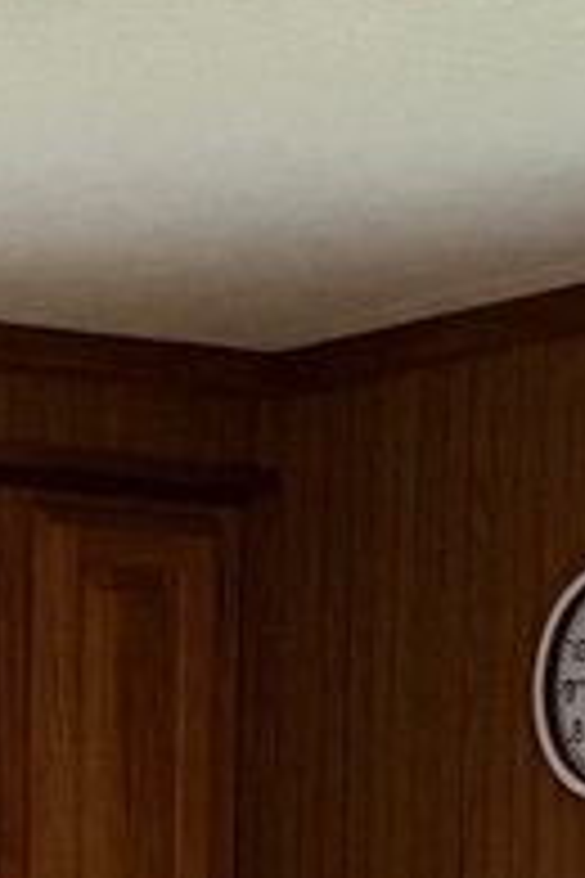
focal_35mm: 194
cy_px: 1916
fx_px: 4728
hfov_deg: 7.0
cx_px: -79
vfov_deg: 9.7
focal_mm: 6.76
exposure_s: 1/60
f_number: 1.78
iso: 800
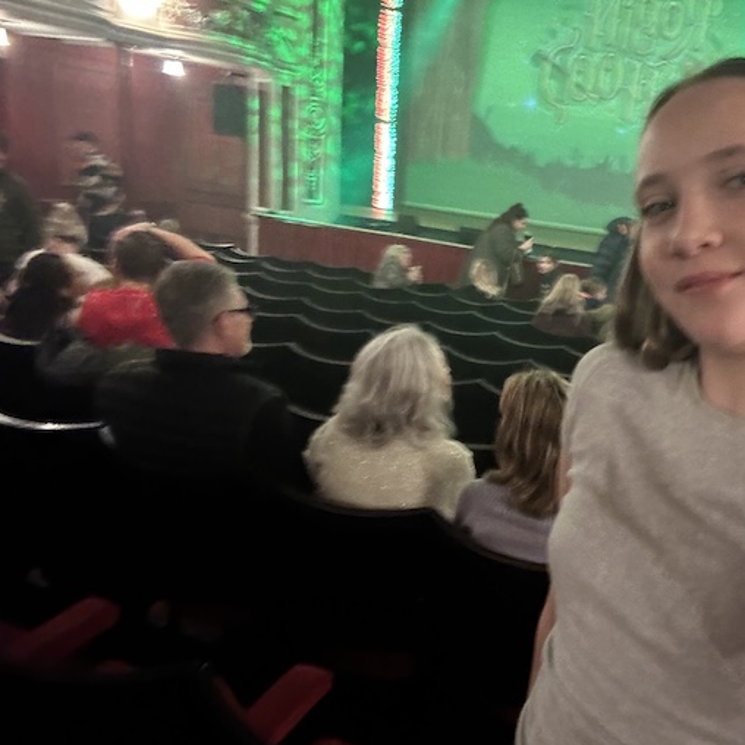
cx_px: 510
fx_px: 682
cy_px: 373
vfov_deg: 57.3
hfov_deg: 55.8
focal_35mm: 28
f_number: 1.9
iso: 640
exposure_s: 1/17
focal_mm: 2.69
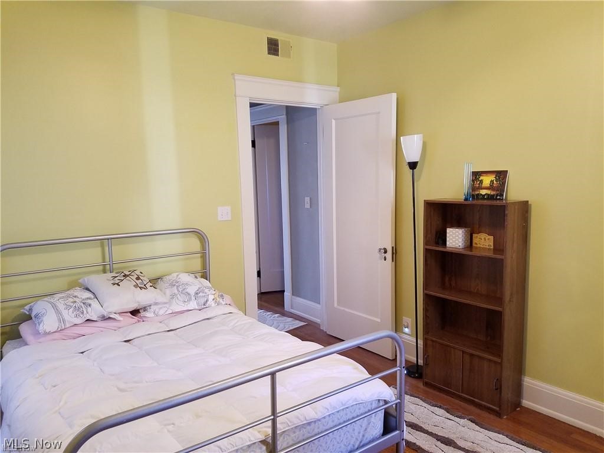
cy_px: 226
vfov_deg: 53.1
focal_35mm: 26
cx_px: 302
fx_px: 454
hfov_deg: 67.3
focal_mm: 4.2
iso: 200
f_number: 1.7
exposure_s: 1/24
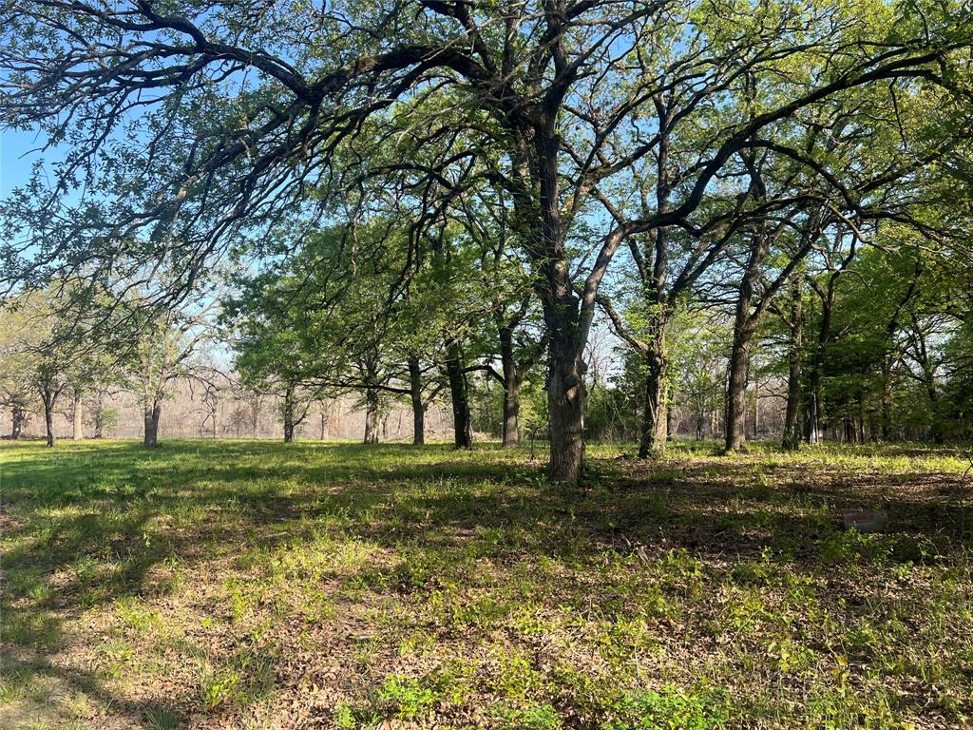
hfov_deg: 67.3
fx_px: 731
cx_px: 486
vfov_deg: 53.1
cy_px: 365
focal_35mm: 26
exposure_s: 1/1009
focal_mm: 5.7
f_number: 1.5
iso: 50
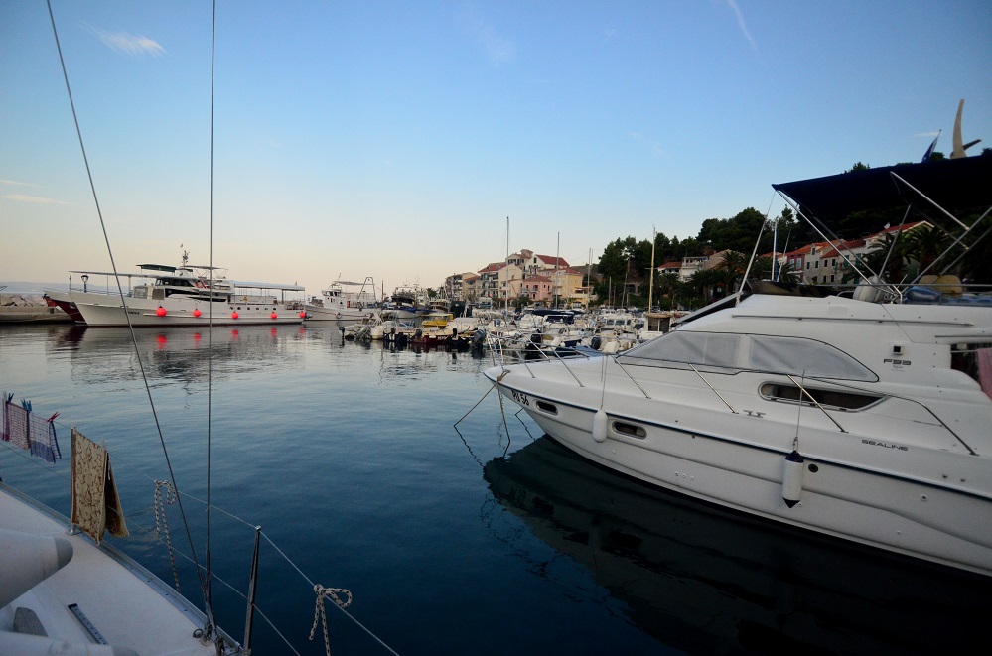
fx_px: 495
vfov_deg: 67.1
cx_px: 496
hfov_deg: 90.1
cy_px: 328
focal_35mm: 18
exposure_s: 1/8000
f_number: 4
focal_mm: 12
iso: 2000
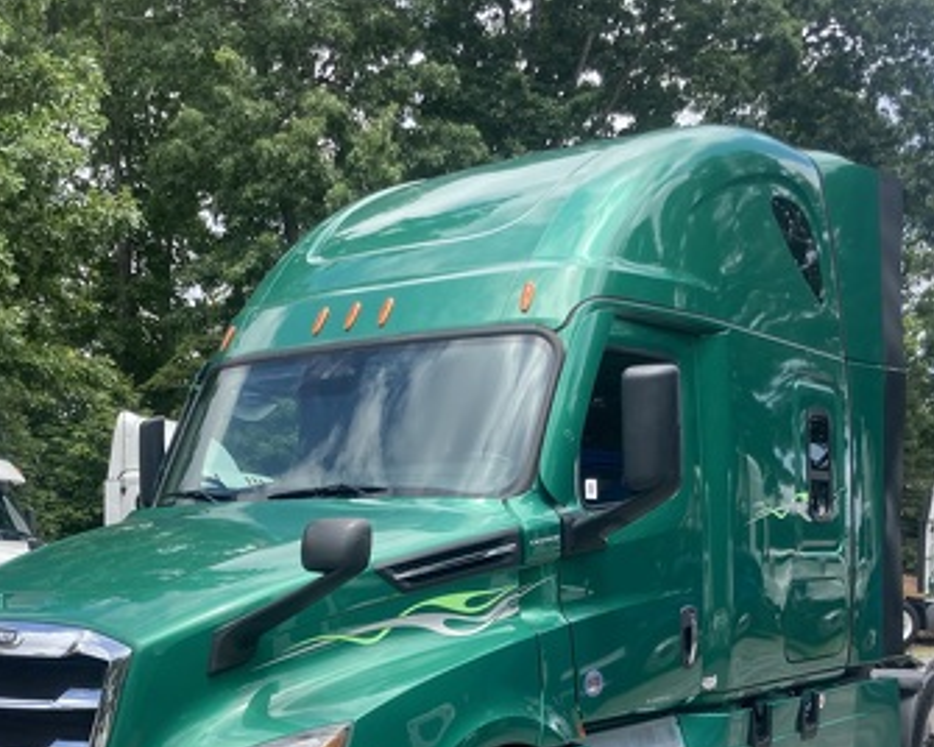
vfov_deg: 30.0
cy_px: 610
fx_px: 1354
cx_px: 457
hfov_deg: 38.0
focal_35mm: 49
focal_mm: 3.99
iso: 20
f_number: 1.8
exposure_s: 1/917
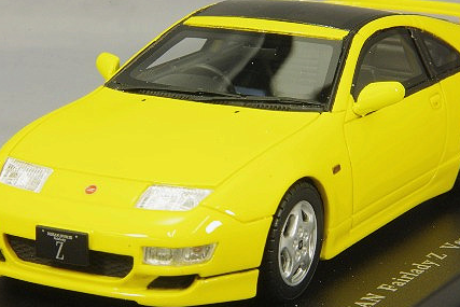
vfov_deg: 8.2
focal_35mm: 168
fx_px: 2147
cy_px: 132
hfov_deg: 12.2
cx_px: 232
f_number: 32
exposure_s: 1/1.25
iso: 400
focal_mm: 75
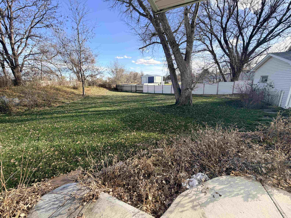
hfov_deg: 102.1
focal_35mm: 14
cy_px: 109
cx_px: 146
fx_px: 118
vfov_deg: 85.7
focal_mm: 2.22
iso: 50
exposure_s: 1/502
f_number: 2.2
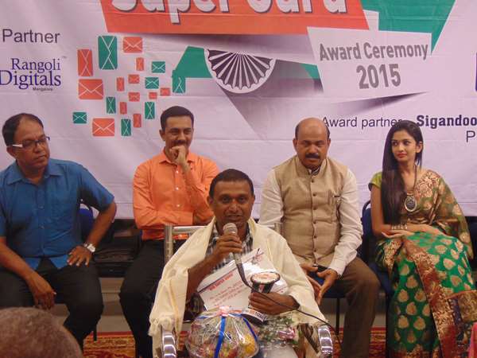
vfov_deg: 29.1
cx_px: 238
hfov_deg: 38.2
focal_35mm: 50
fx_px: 689
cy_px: 179
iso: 160
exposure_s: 1/30
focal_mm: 9
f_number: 3.5
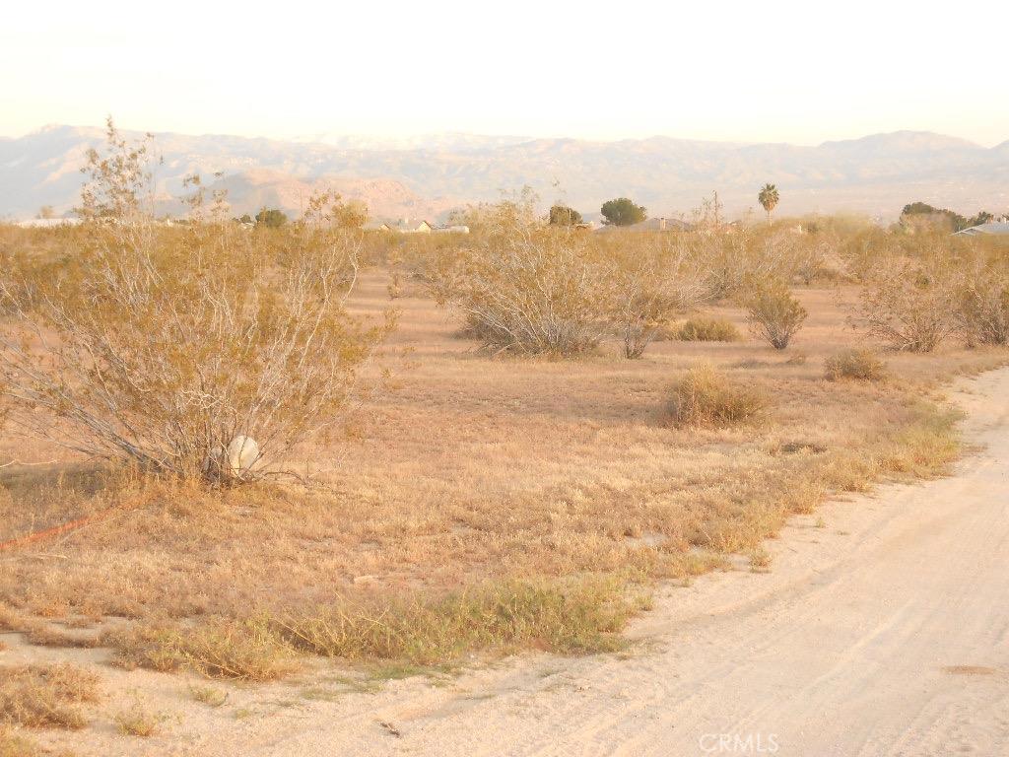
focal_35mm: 76
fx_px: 2215
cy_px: 378
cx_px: 504
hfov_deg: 25.7
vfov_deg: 19.4
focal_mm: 13.5
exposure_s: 1/60
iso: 200
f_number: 5.8
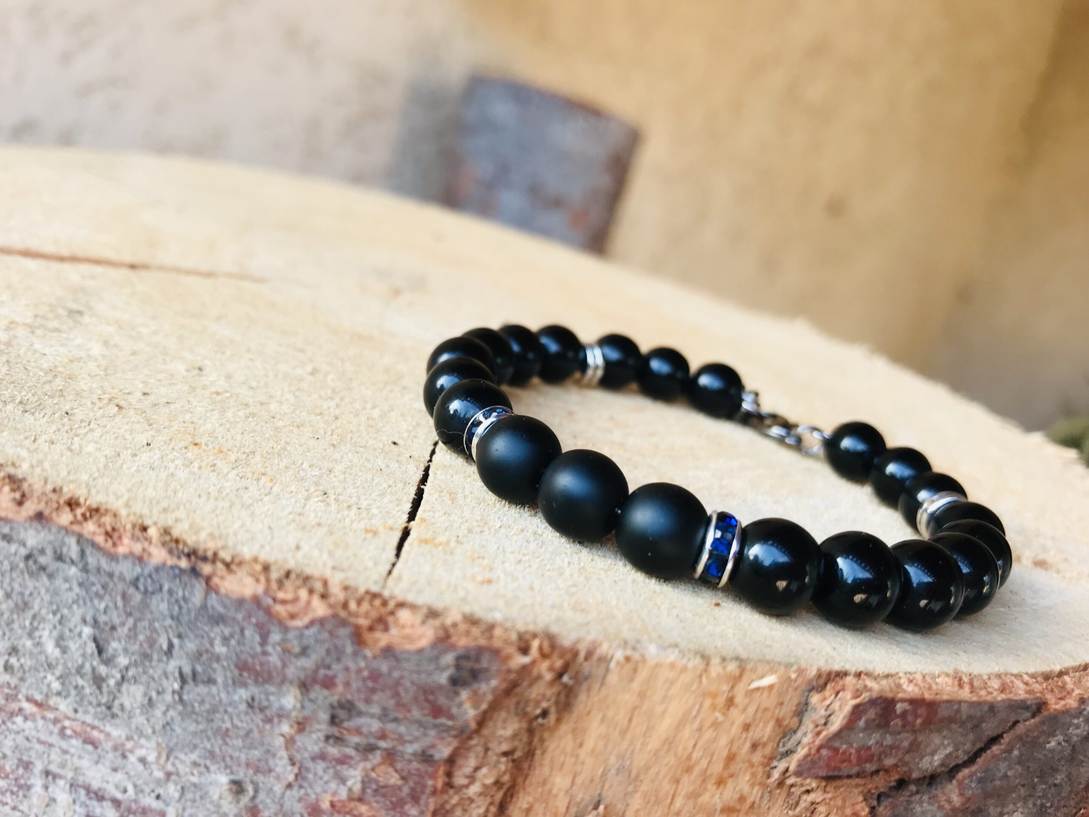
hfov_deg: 63.4
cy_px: 408
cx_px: 544
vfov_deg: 49.7
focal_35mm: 28
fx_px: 881
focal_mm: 3.99
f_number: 1.8
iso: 25
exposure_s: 1/50
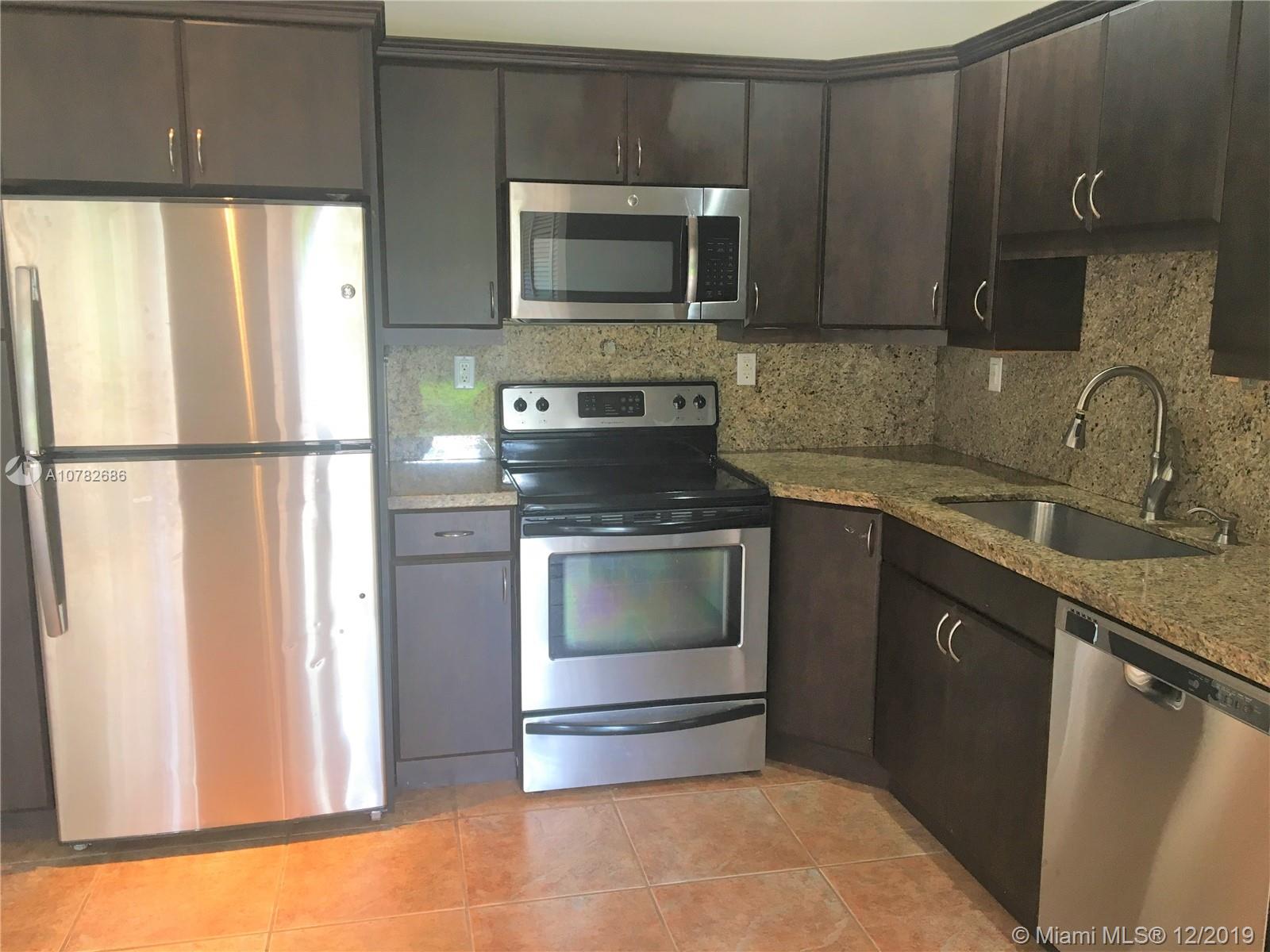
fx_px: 1064
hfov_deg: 61.7
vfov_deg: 48.2
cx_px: 635
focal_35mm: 29
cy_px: 476
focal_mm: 4.15
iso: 64
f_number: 2.2
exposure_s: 1/30
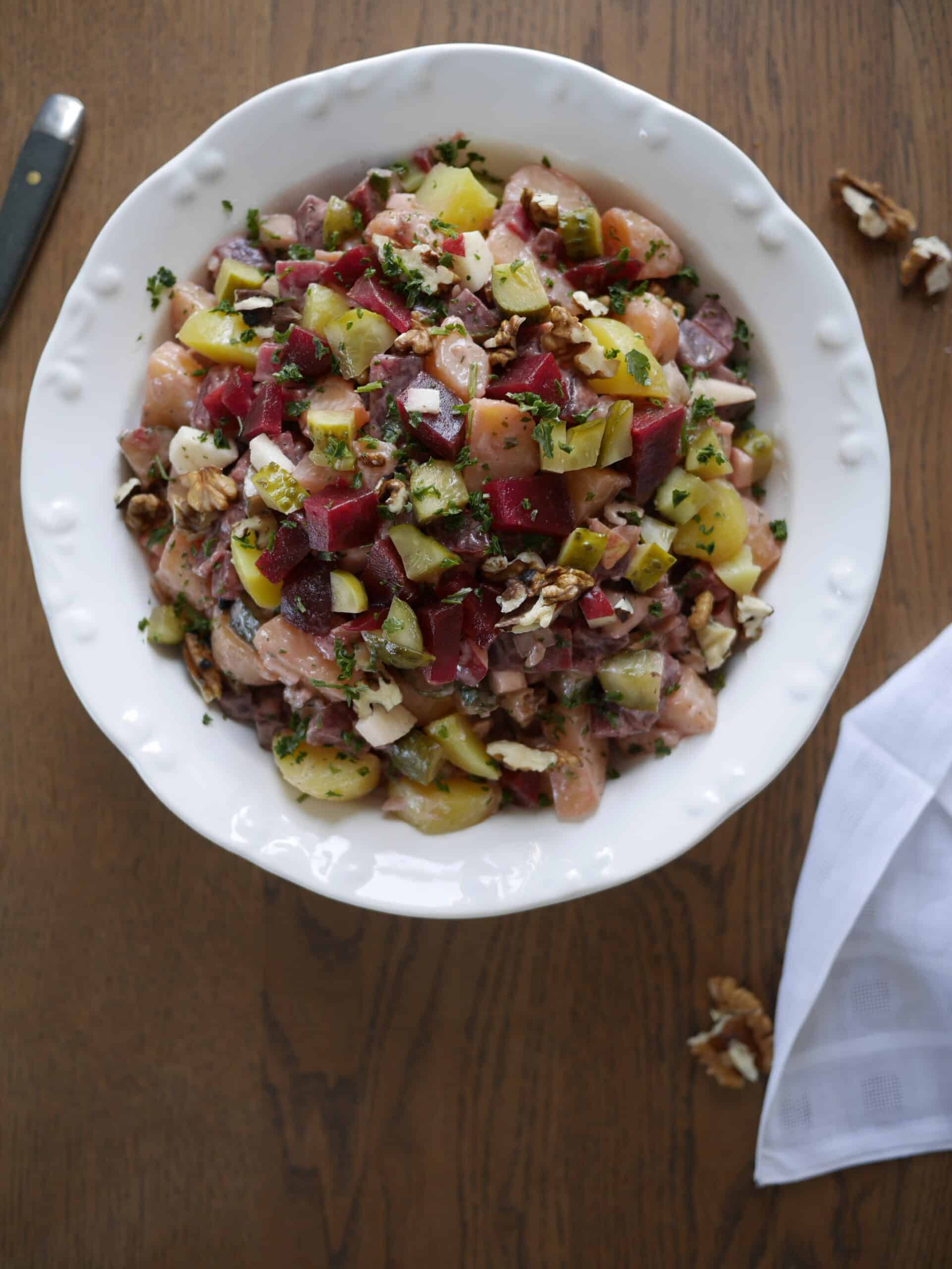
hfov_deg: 36.0
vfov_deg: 46.8
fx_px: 1466
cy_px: 634
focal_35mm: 40
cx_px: 476
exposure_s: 1/200
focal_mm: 20
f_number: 1.7
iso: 200
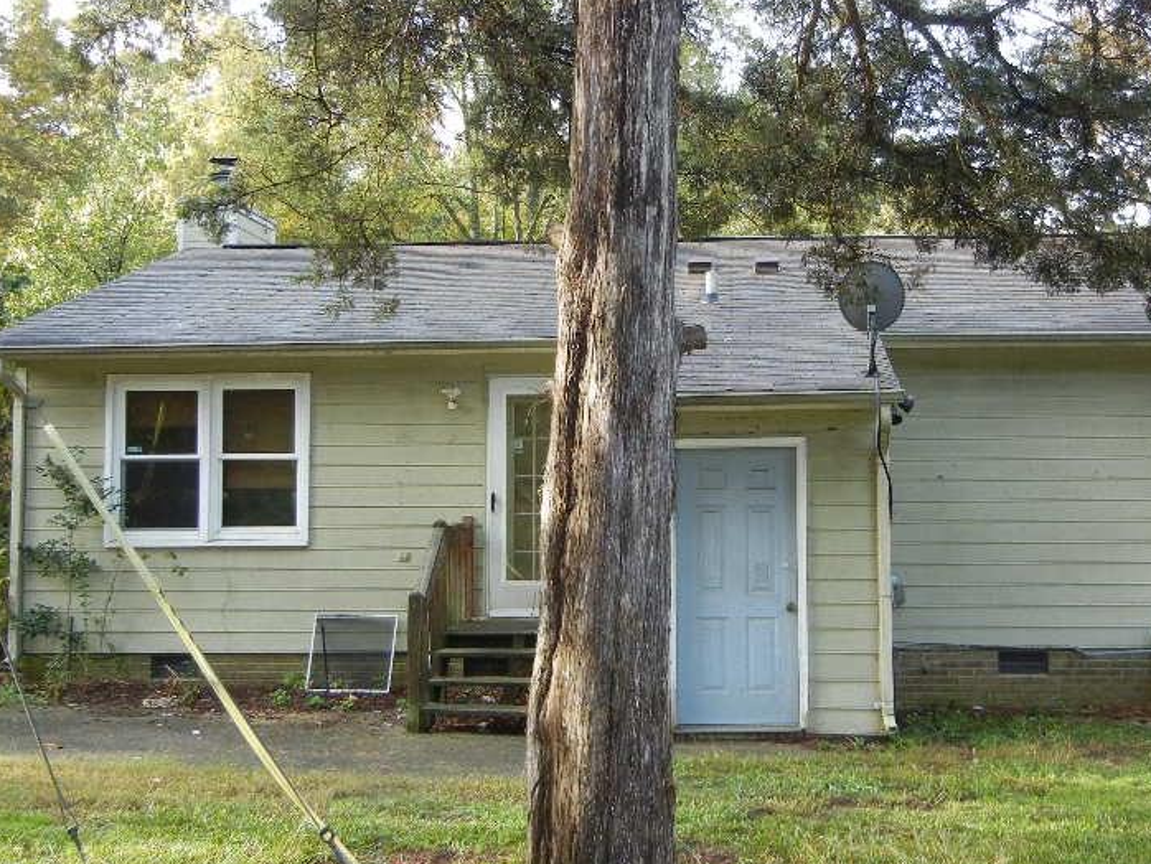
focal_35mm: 44
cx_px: 696
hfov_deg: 42.7
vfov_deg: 32.9
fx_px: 1464
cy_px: 407
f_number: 3.5
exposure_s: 1/110
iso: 230
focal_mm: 5.4
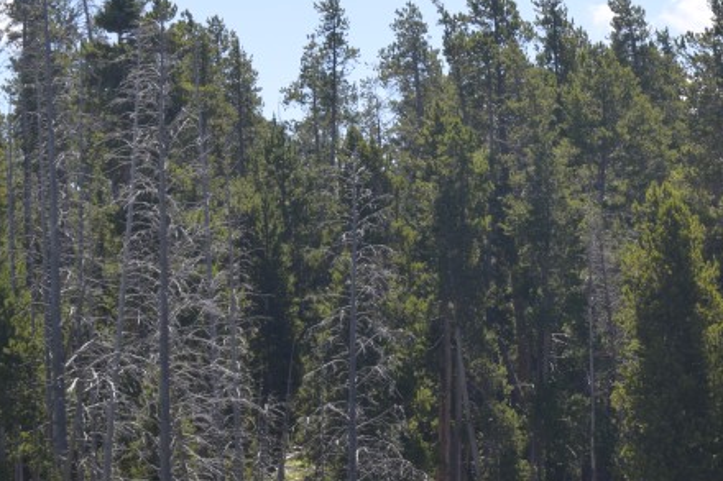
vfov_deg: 7.1
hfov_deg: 10.7
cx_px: 593
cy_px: 397
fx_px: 3858
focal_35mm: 192
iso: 100
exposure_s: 1/200
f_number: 6.3
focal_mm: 55
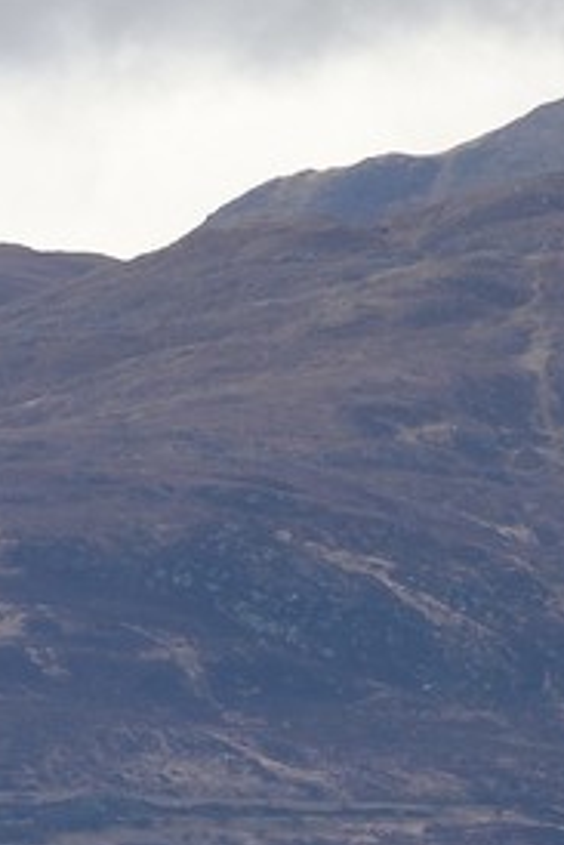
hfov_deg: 1.4
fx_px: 23281
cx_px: 2043
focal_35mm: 992
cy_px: 635
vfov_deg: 2.1
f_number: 9
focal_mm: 170
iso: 200
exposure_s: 1/320
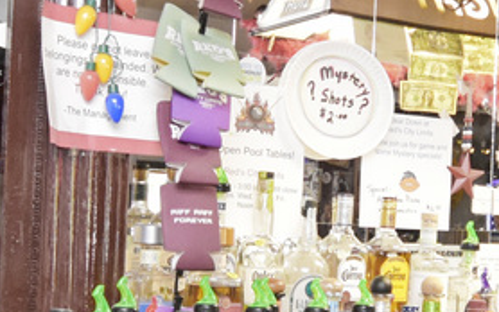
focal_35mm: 89
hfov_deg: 23.0
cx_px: 395
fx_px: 1211
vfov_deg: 14.6
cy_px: 237
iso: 1800
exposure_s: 1/60
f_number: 4
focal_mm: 10
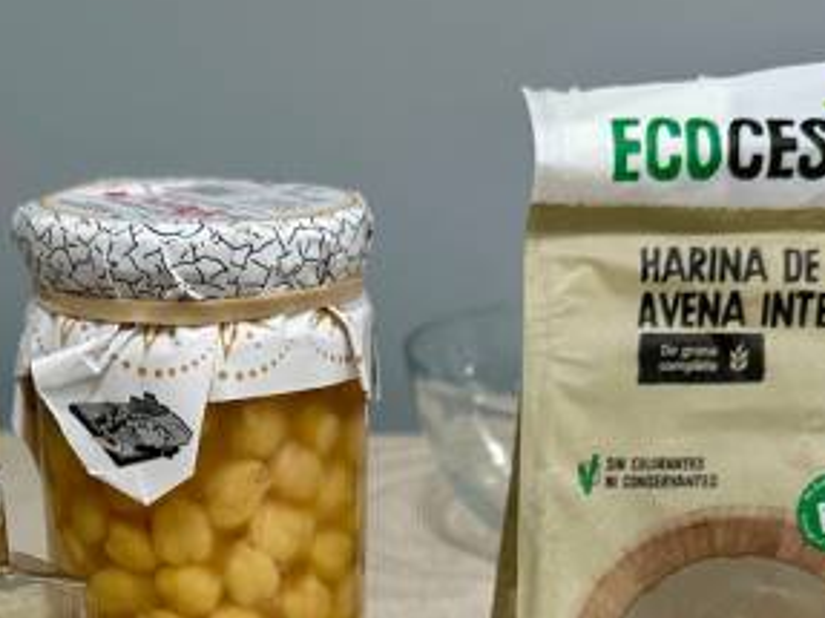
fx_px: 1596
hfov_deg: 28.8
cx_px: 270
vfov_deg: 20.2
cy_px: 793
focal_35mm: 67
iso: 125
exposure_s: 1/100
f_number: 1.78
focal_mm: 6.86
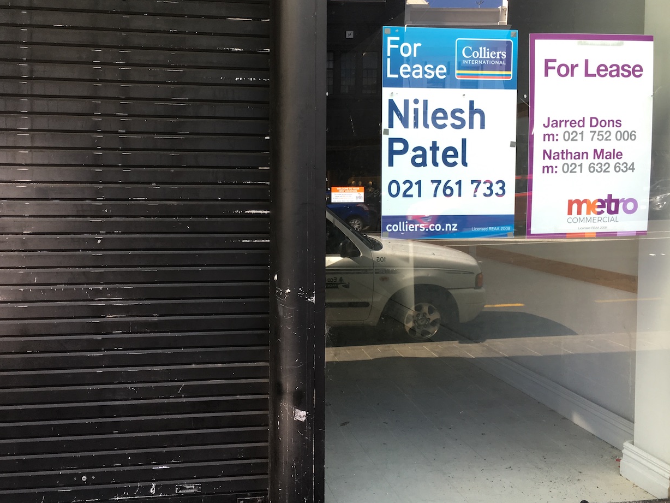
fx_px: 658
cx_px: 295
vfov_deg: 41.7
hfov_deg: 53.8
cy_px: 214
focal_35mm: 34
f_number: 2.2
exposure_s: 1/109
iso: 25
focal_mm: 4.15
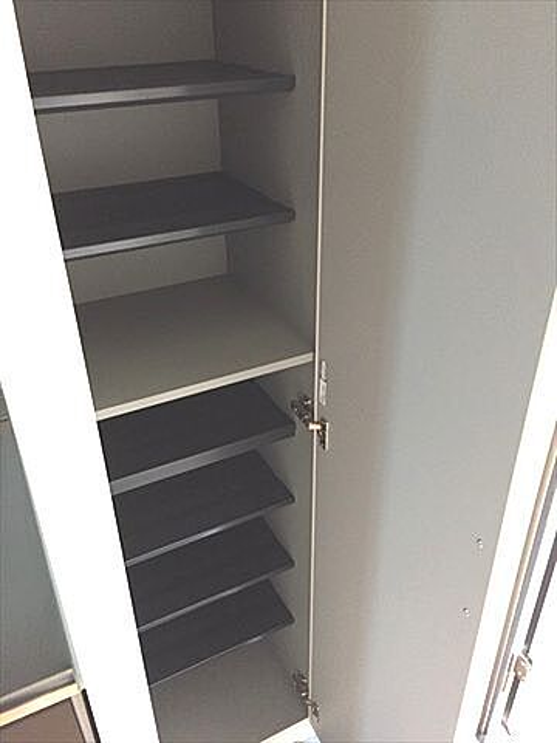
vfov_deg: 61.7
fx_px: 622
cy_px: 372
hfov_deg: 48.2
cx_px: 278
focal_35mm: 29
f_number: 2.2
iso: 250
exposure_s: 1/30
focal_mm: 4.15
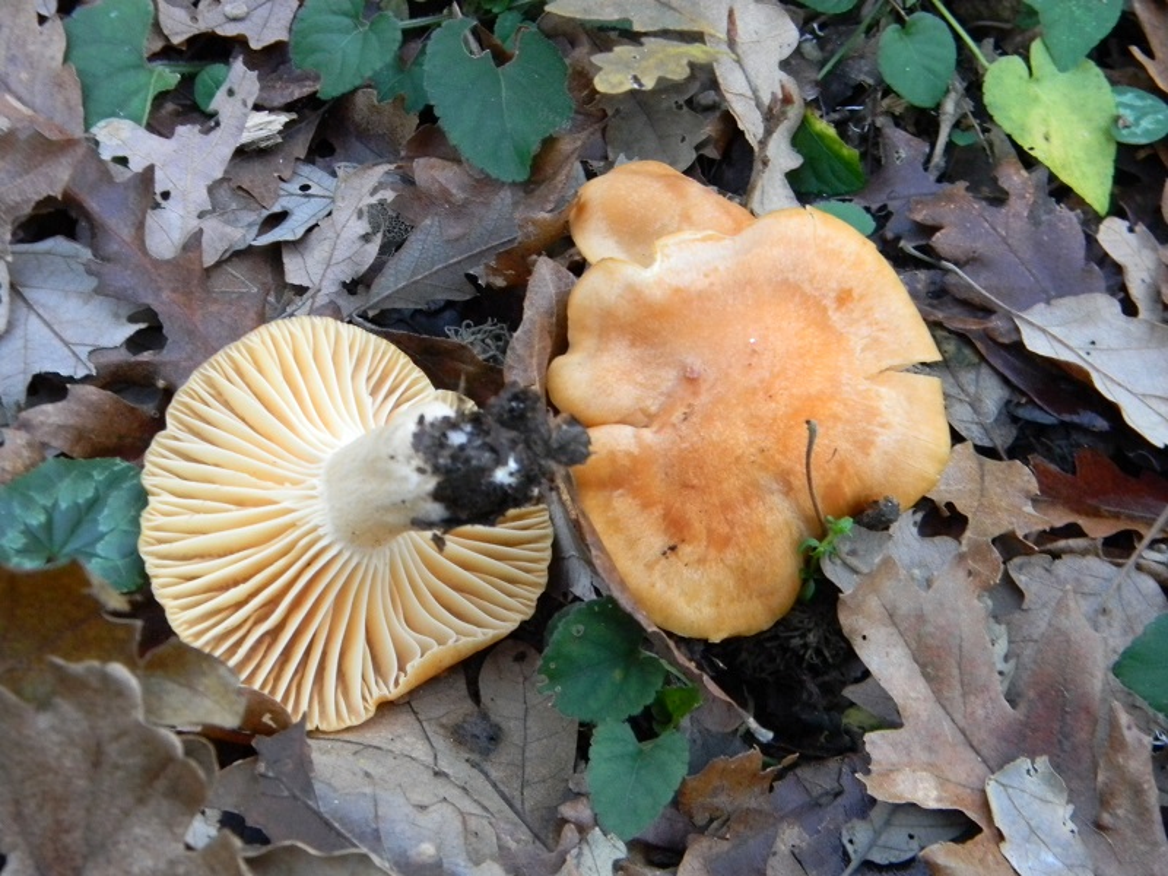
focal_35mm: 67
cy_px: 438
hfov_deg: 29.0
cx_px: 584
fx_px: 2261
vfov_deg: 21.9
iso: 400
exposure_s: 1/18
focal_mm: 12.2
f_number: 4.3
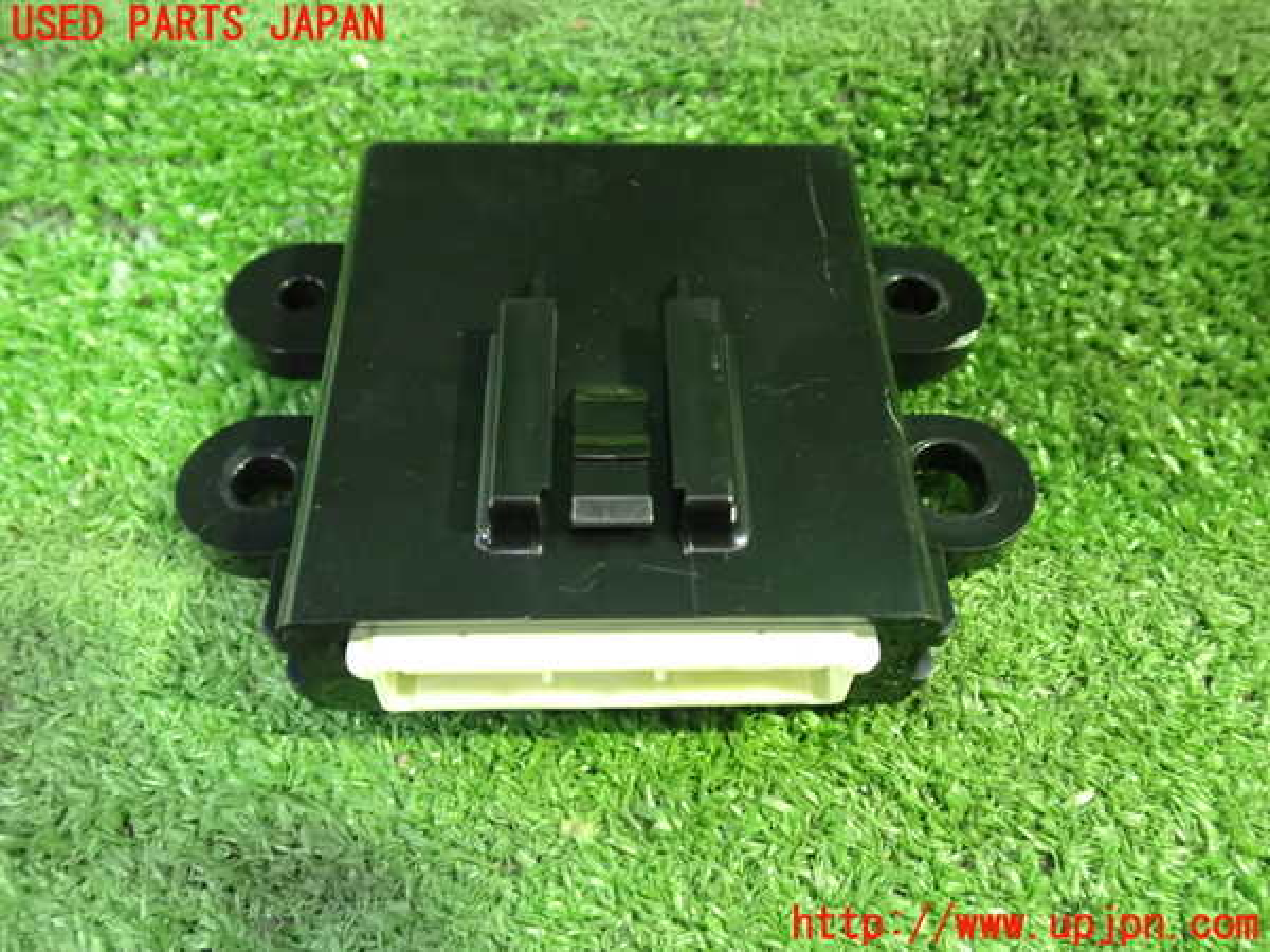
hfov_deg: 60.0
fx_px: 1101
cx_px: 635
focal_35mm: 30
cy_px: 476
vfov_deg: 46.8
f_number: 2.3
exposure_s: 1/30
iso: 1250
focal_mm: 5.4
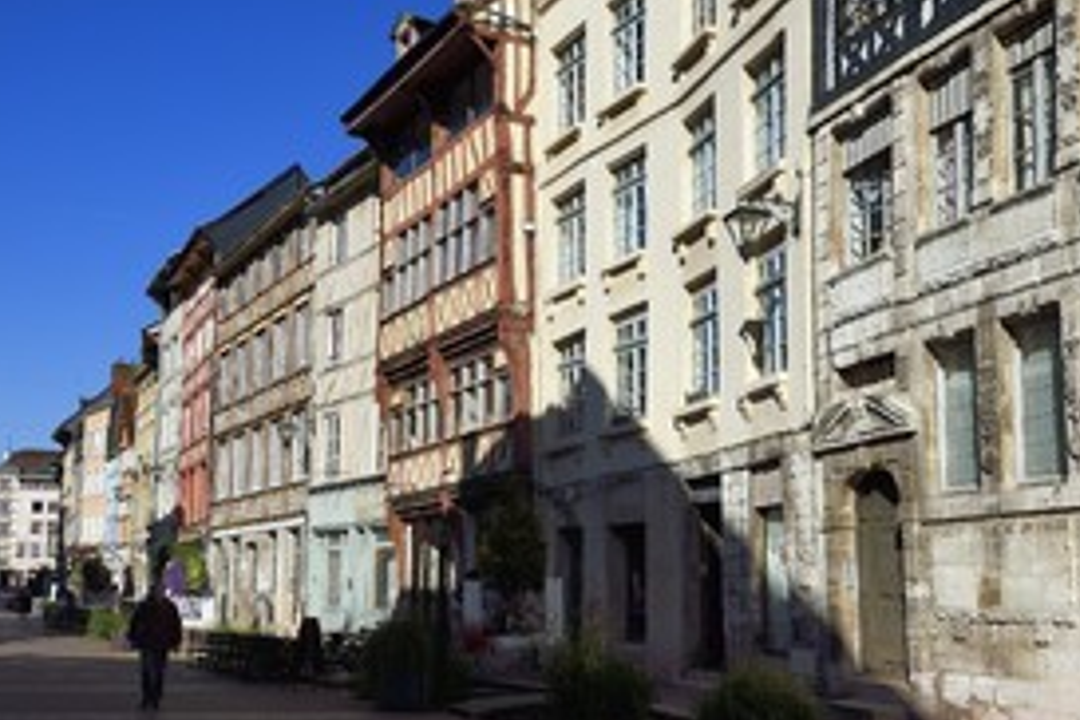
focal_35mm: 40
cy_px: 467
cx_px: 736
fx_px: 1200
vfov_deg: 33.2
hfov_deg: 47.5
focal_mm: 26
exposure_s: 1/320
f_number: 11
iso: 200
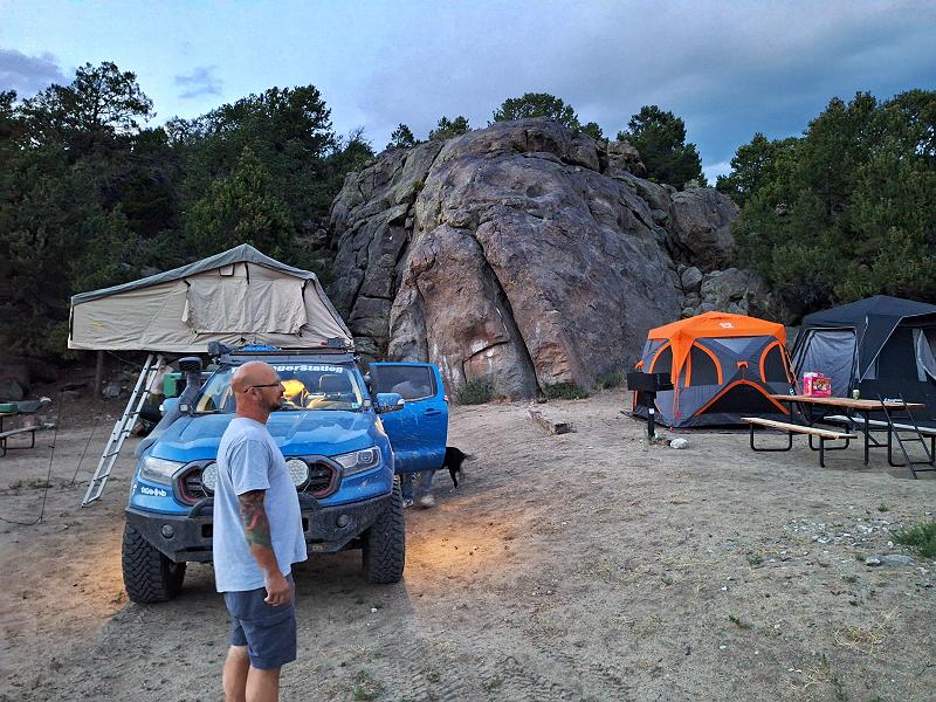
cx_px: 468
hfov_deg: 73.9
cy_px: 351
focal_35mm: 23
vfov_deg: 58.9
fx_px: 622
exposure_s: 1/11
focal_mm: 5.54
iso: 1250
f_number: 1.8
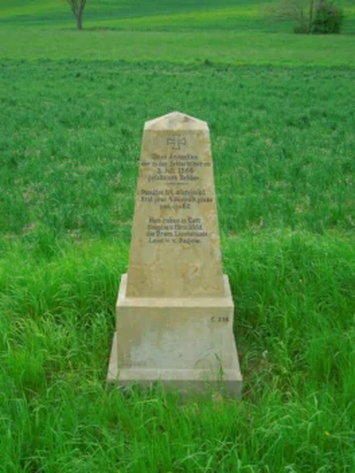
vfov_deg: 39.7
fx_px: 656
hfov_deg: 30.3
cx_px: 178
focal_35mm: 48
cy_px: 236
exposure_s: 1/500
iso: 800
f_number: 8
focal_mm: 8.7
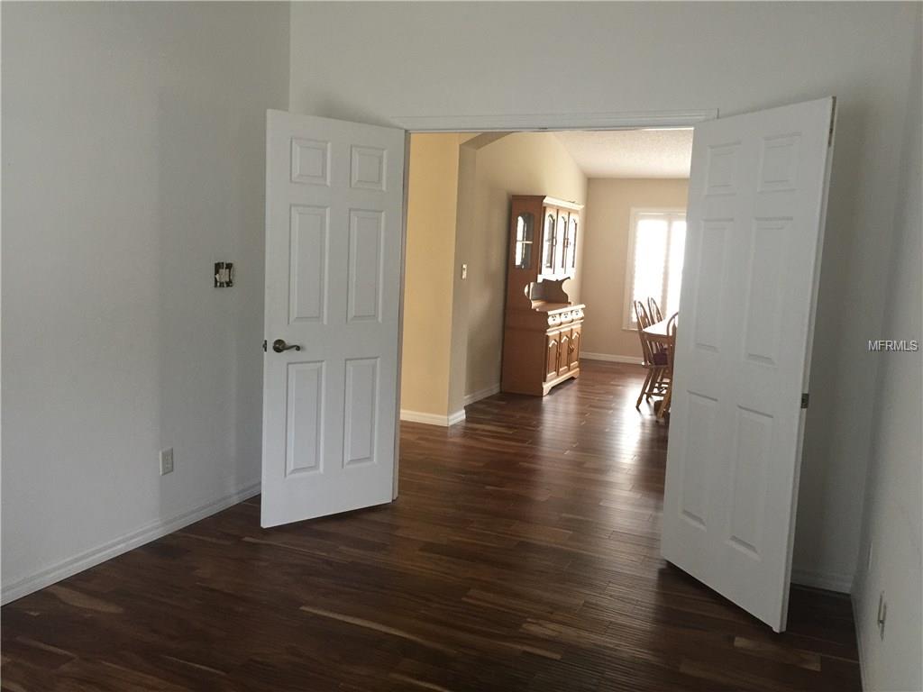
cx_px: 462
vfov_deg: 48.2
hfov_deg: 61.7
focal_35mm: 29
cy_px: 346
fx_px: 773
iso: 125
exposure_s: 1/15
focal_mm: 4.15
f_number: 2.2
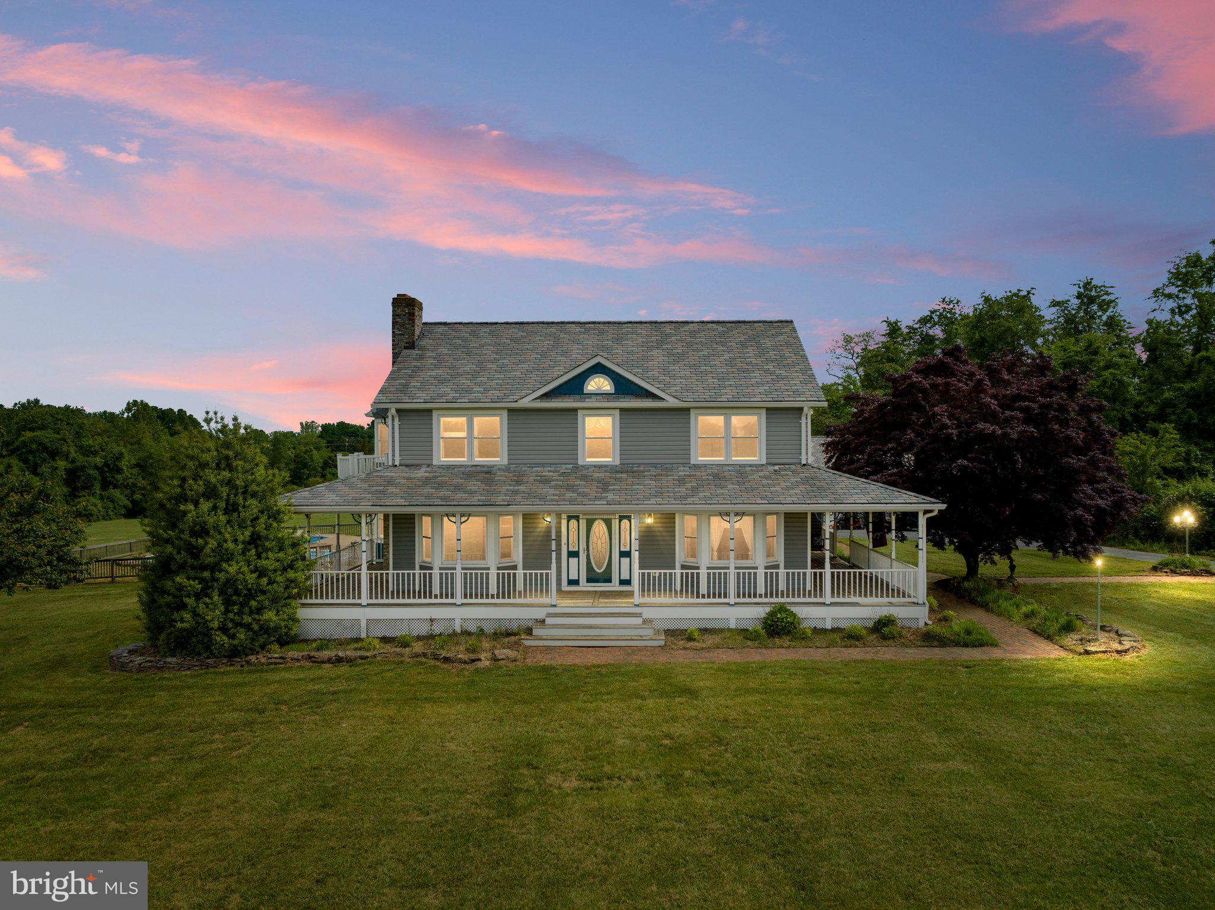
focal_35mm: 24
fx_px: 842
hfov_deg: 71.6
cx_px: 608
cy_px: 455
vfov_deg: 56.8
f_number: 4
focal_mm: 12.29
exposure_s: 1/200
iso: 100
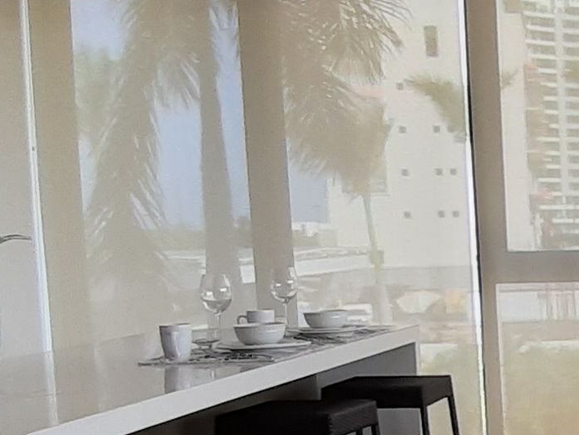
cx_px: 842
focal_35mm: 84
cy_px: 437
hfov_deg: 20.3
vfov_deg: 17.2
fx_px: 1406
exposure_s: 1/185
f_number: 2.4
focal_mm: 1.87
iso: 40
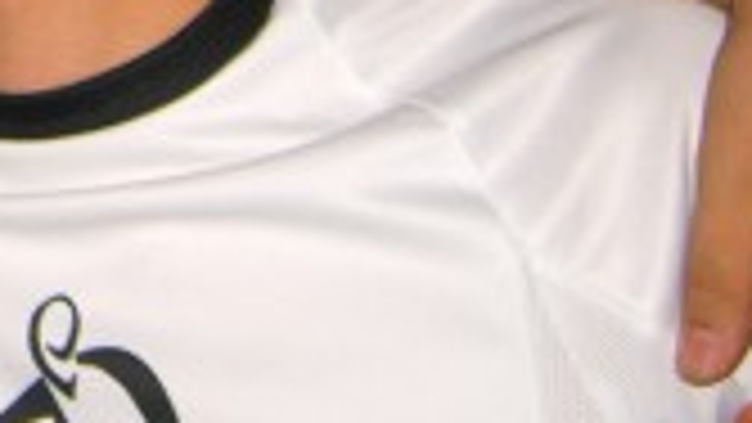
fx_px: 2972
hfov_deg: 13.8
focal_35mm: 149
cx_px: -284
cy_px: -284
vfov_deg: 7.9
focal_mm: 7.9
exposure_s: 1/60
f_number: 2.8
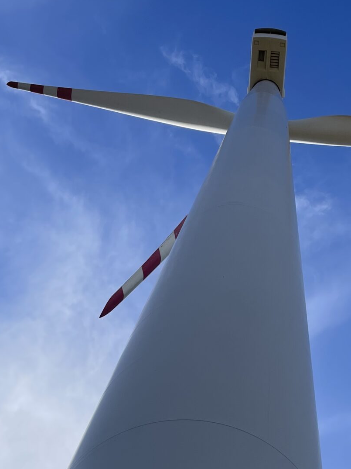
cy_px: 247
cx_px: 282
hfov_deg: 23.3
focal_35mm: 62
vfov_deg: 31.2
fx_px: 839
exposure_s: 1/3610
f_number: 1.6
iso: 32
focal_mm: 4.2
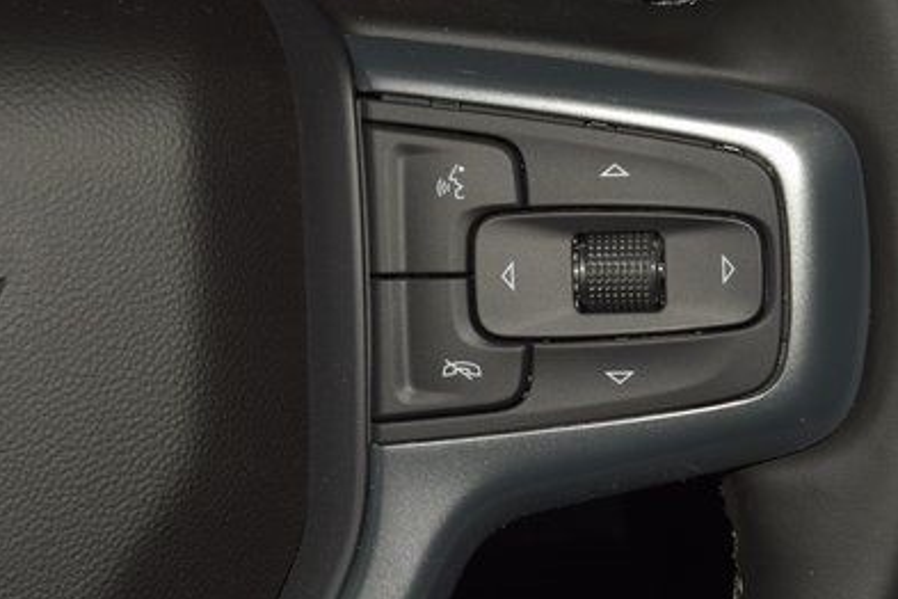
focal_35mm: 171
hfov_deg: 12.0
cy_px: 193
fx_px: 4265
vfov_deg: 8.0
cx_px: 503
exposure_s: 1/125
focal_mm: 70
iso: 100
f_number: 8
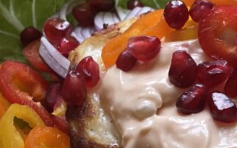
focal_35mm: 86
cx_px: 199
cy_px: 153
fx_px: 555
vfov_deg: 14.9
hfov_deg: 23.6
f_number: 1.8
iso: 640
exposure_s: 1/25
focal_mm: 4.25
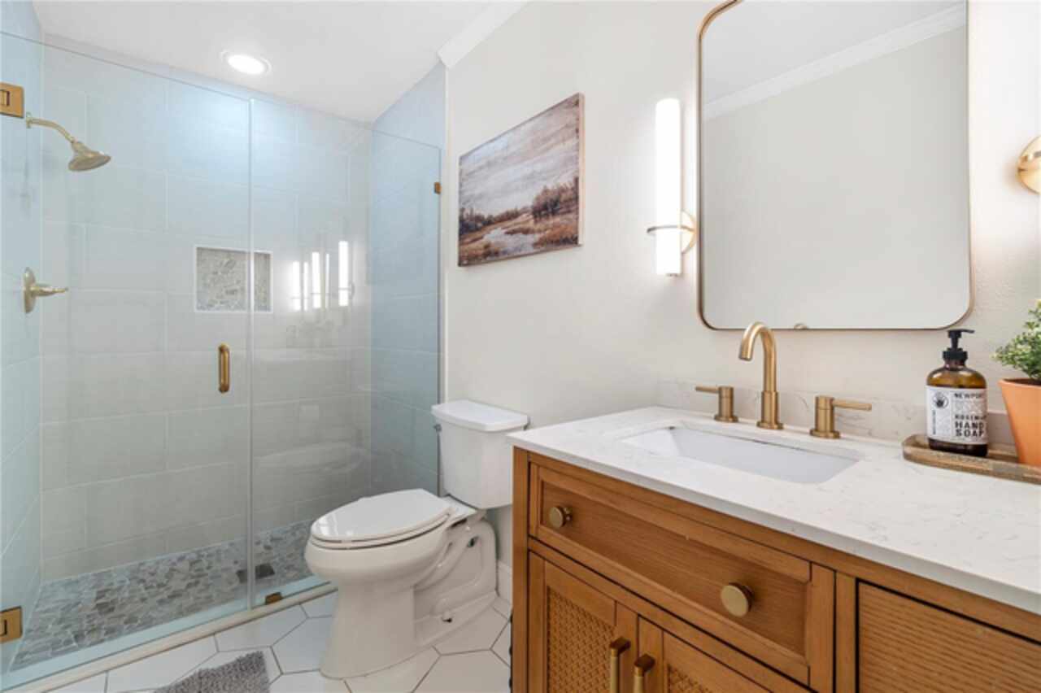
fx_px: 434
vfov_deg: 77.3
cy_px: 346
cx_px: 520
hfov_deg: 100.4
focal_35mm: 15
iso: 100
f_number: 8
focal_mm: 10
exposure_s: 1/1.67
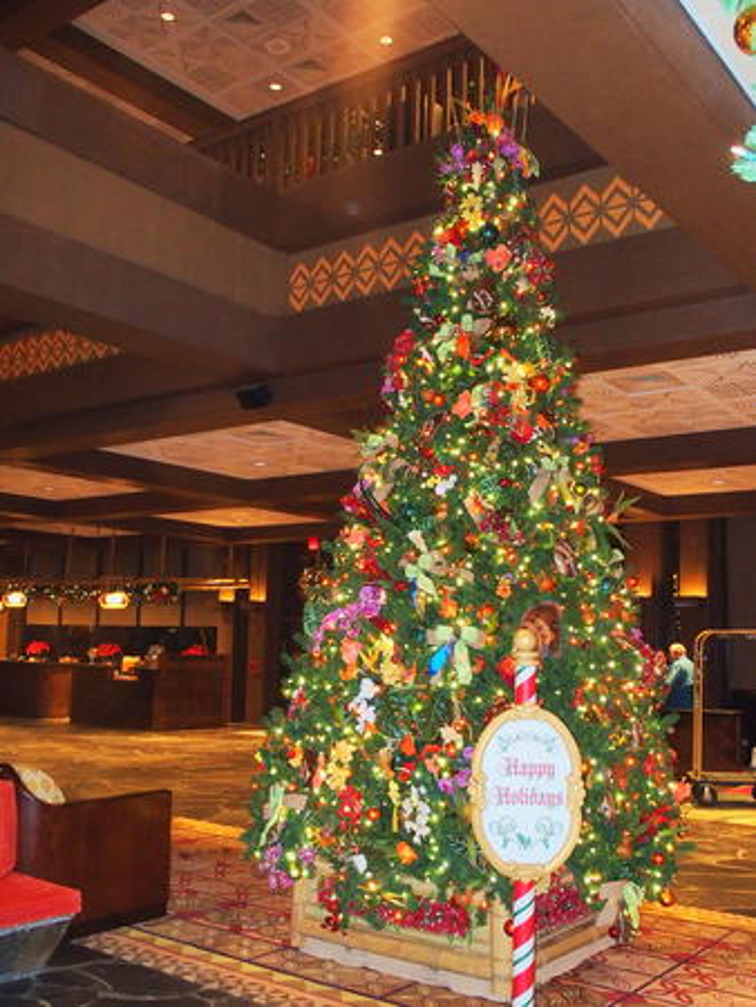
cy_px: 504
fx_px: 931
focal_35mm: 32
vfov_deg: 56.8
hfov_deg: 44.2
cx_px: 378
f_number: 2.8
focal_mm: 6.7
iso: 800
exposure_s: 1/30
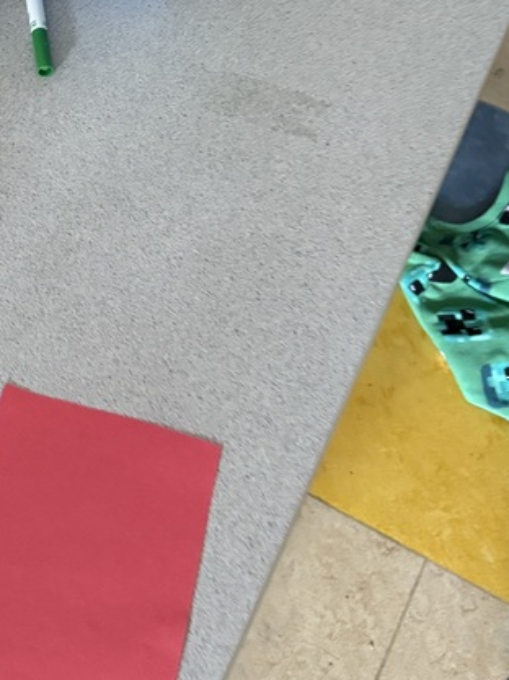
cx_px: -49
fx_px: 1159
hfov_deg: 23.3
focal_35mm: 59
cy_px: 101
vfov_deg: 31.6
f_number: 1.78
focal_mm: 6.76
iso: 500
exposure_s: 1/60
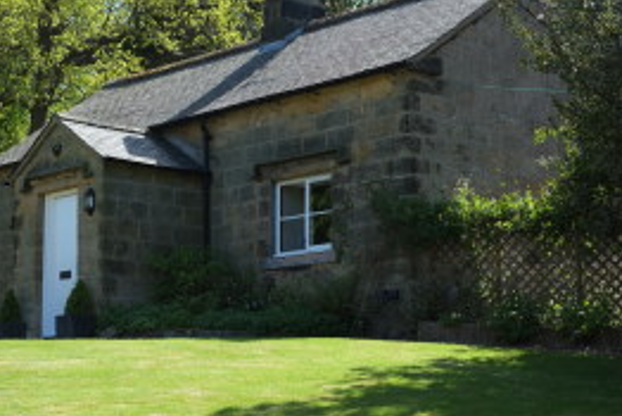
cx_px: 228
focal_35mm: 81
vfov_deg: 16.9
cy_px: 258
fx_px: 1400
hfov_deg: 25.0
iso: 400
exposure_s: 1/400
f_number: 6.4
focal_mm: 35
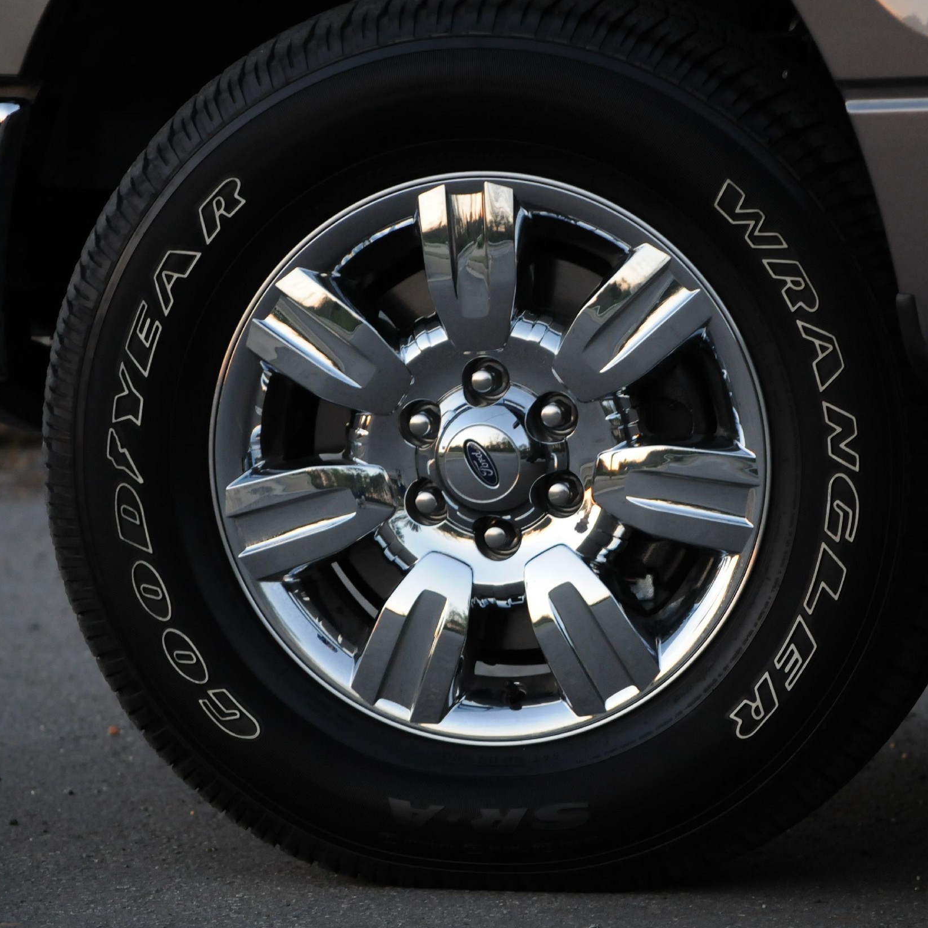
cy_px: 466
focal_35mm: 189
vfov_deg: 9.3
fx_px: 5732
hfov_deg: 9.3
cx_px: 519
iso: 800
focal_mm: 98
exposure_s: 1/100
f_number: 5
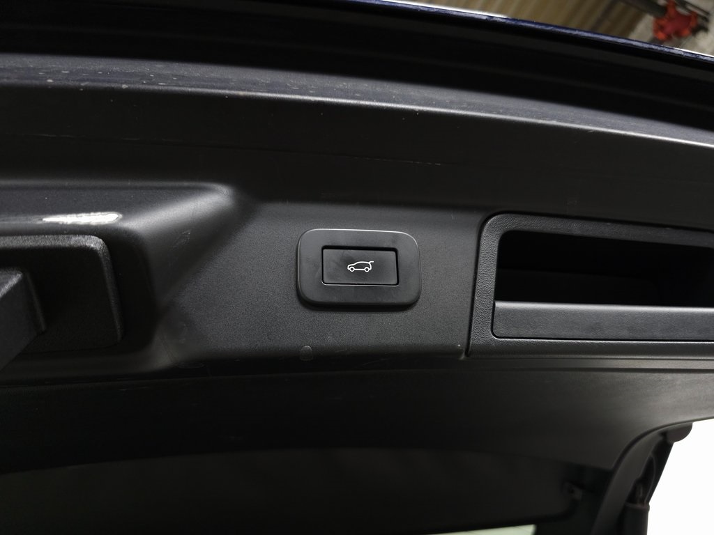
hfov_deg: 73.9
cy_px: 268
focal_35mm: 23
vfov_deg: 58.9
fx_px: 474
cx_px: 357
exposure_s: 1/60
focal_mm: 6.3
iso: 80
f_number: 1.7
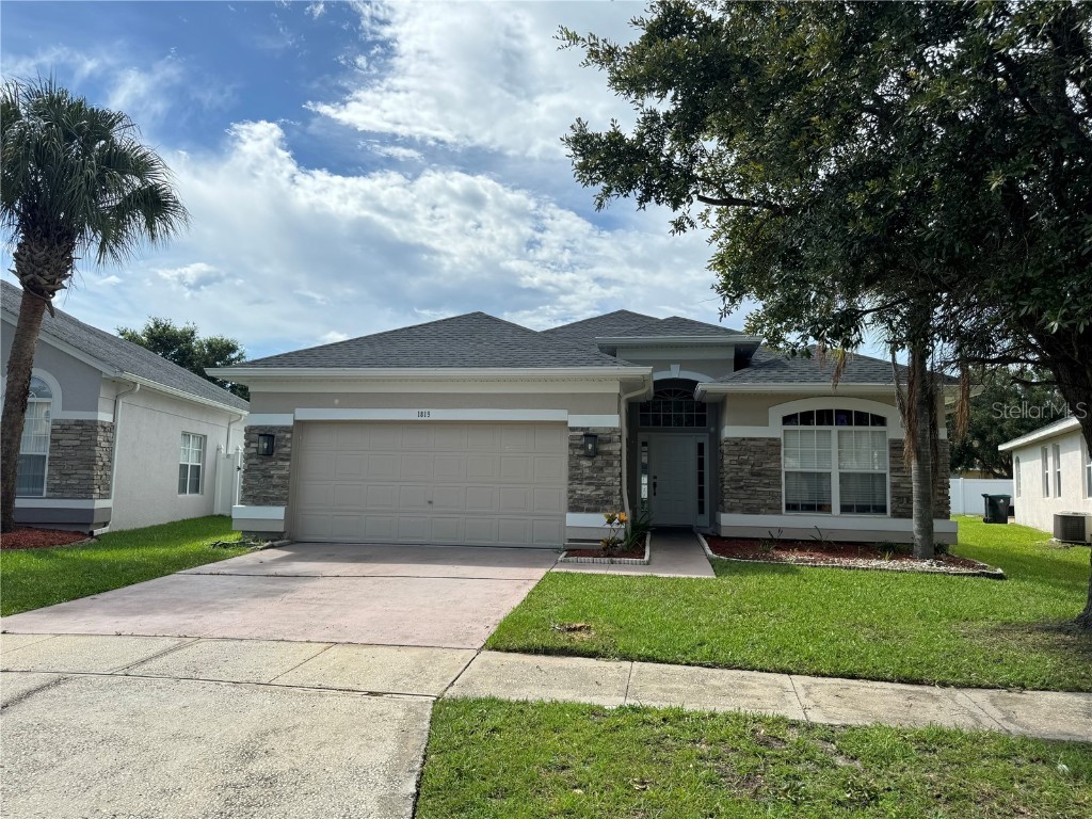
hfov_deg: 71.6
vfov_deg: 56.8
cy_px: 410
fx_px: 757
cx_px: 546
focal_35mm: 24
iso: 80
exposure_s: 1/2105
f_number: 1.78
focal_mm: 6.76
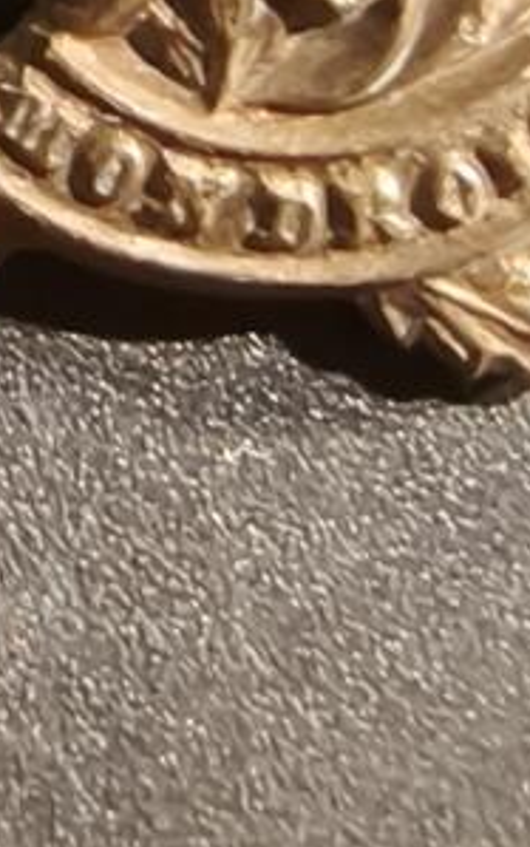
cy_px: -153
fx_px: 3396
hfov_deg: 8.7
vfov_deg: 13.8
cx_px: -258
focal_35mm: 147
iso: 400
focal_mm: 2.32
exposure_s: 1/50
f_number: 2
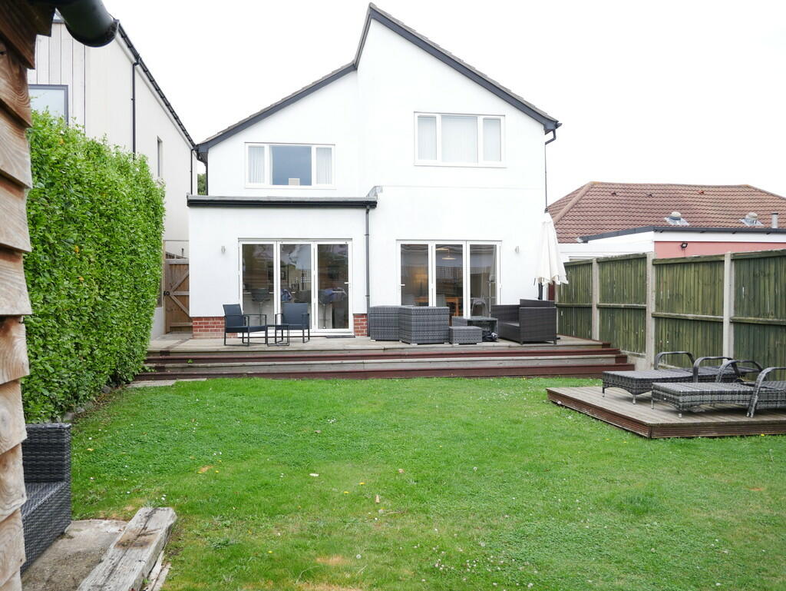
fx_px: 682
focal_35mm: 30
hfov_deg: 59.9
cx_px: 393
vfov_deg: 46.8
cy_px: 296
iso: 200
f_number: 5
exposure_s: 1/160
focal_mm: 15
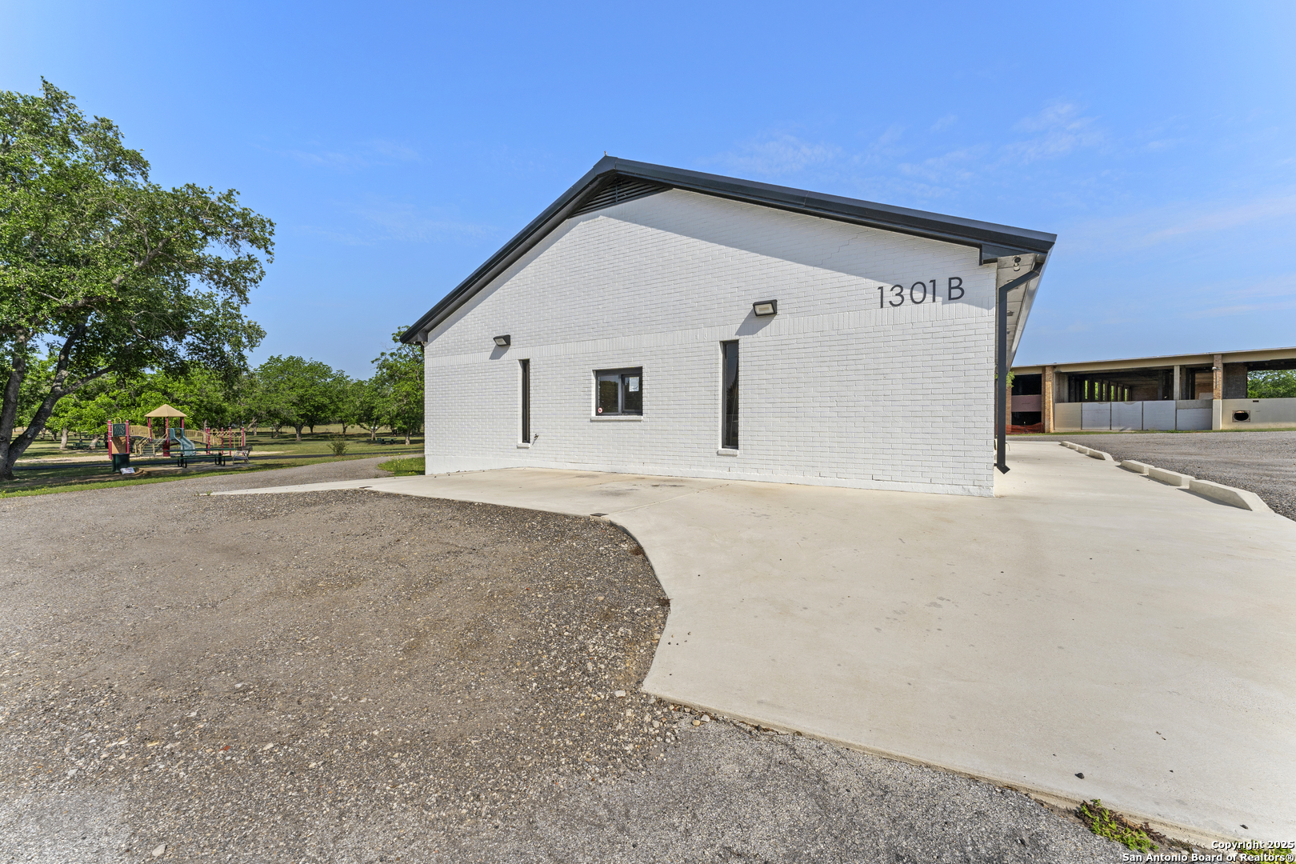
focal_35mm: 14
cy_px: 432
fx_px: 504
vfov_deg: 81.2
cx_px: 648
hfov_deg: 104.3
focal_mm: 14
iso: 100
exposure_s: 1/640
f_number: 10
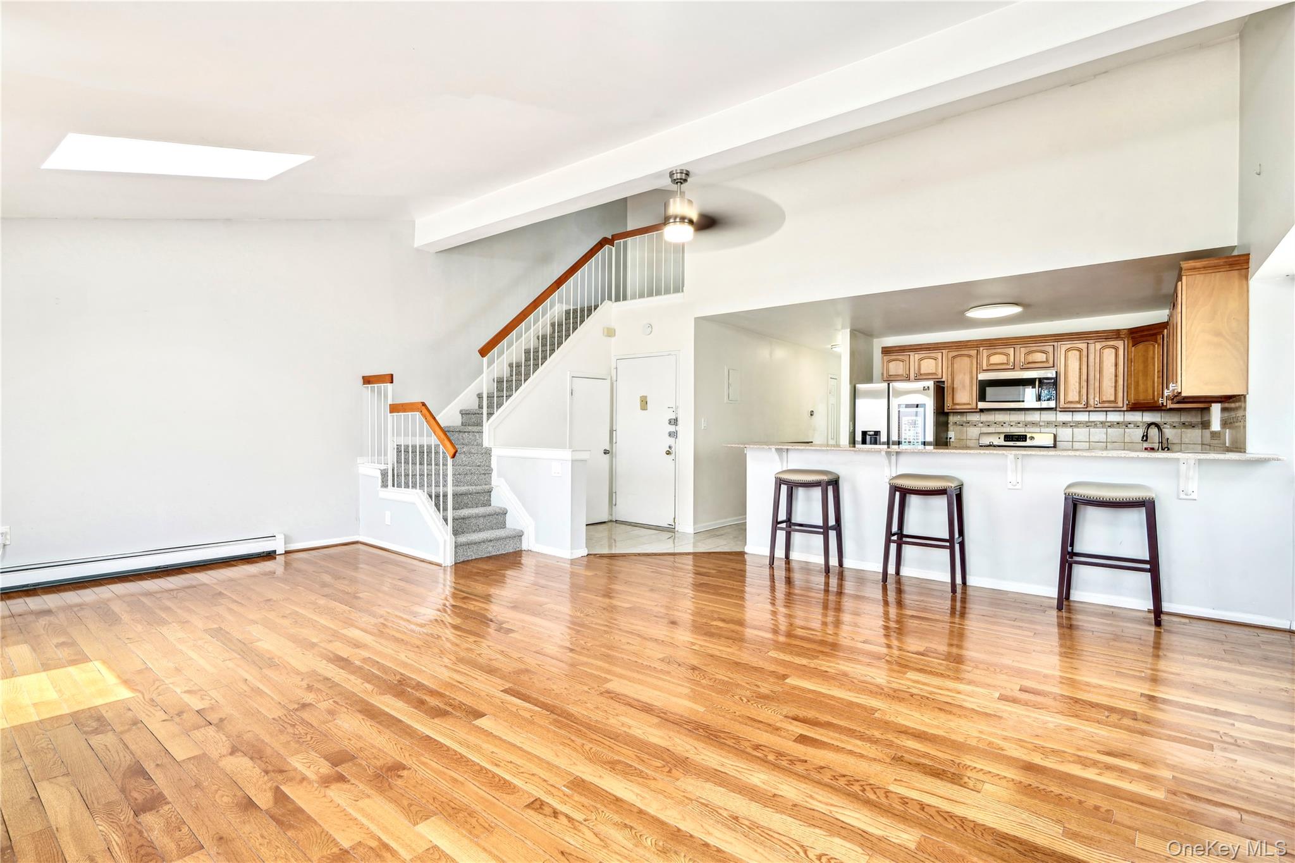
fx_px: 575
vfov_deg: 73.7
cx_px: 648
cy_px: 432
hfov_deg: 96.7
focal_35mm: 16
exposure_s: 1/6
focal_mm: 16
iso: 100
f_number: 11
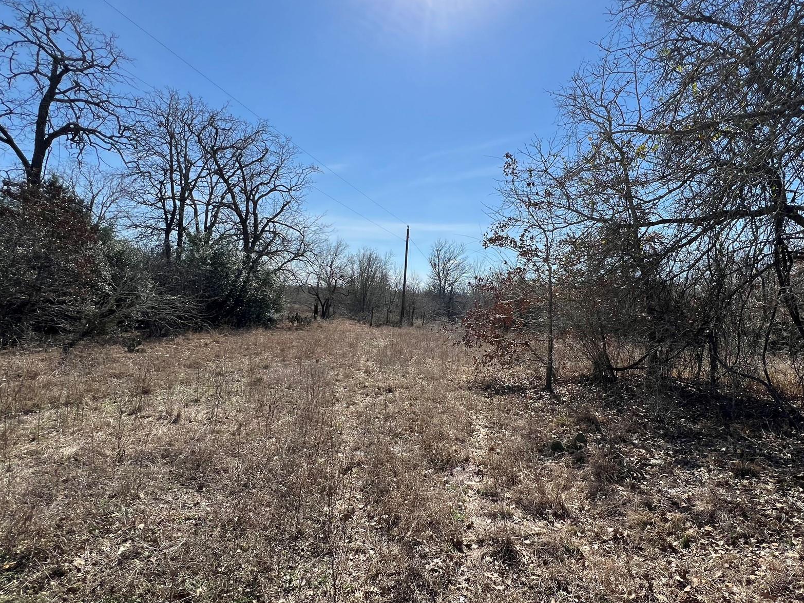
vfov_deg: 74.6
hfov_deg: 90.5
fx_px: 395
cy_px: 327
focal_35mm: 17
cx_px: 456
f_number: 1.8
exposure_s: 1/1946
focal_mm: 1.57
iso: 32
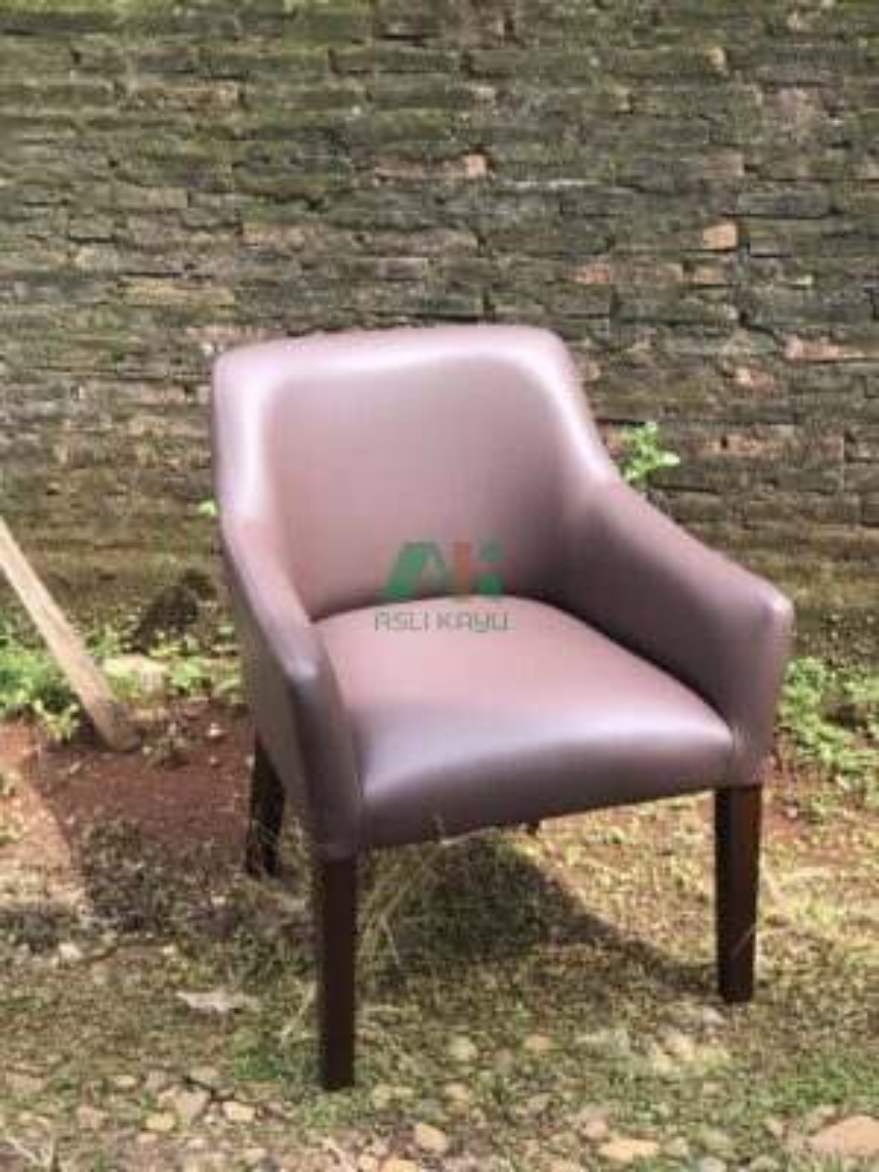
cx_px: 440
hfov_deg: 25.7
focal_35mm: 57
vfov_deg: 33.8
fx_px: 1930
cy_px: 586
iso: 20
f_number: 2.8
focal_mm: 6.6
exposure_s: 1/195
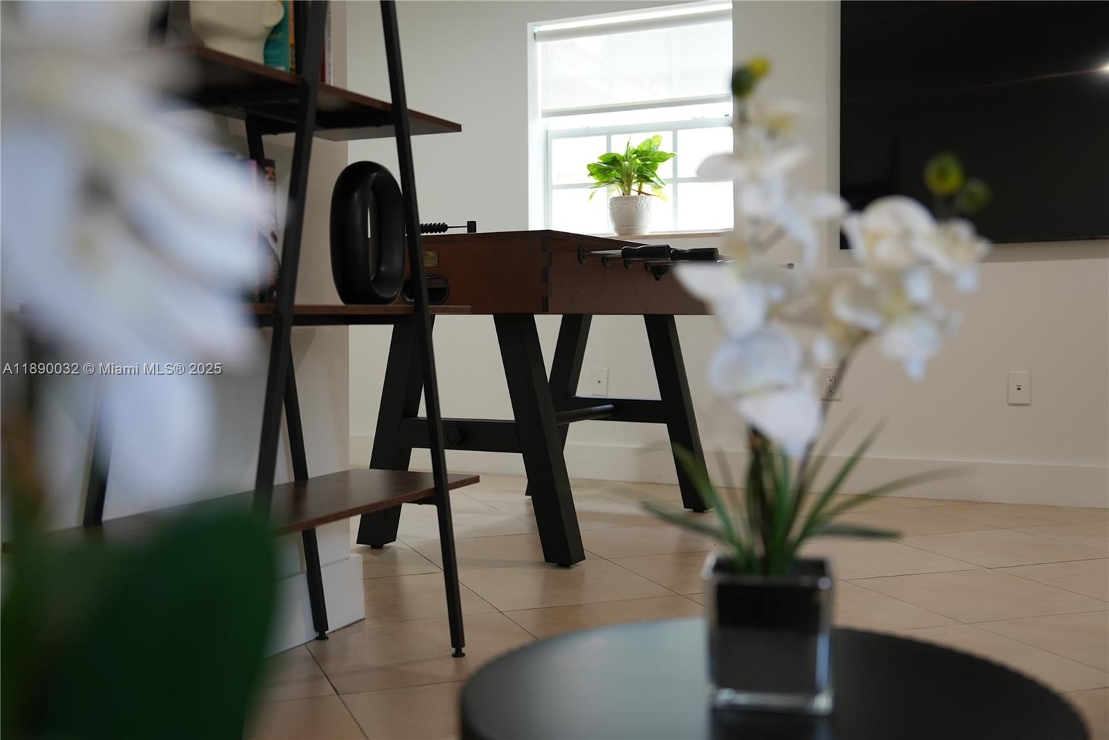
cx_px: 554
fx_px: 1202
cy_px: 370
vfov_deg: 34.2
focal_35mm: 39
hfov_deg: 49.5
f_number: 2.8
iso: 500
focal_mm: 39
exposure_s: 1/125
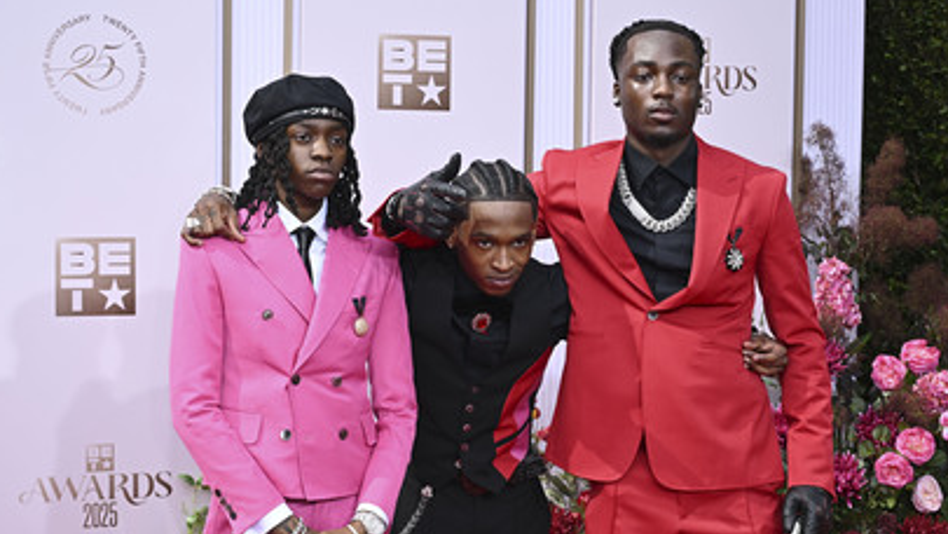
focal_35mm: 63
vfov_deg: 19.1
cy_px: 286
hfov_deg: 33.3
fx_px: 1584
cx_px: 495
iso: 200
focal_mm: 54
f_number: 6.3
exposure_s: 1/200
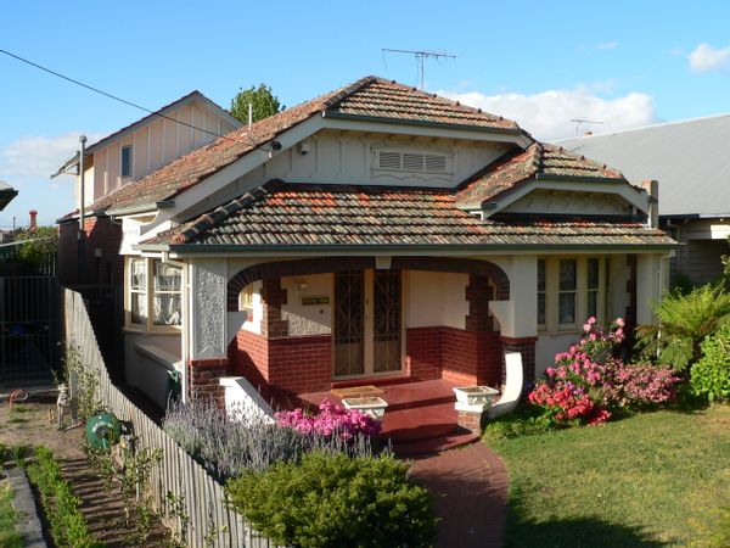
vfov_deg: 39.7
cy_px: 274
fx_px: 759
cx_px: 365
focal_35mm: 36
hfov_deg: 51.4
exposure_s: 1/400
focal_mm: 6
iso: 80
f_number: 4
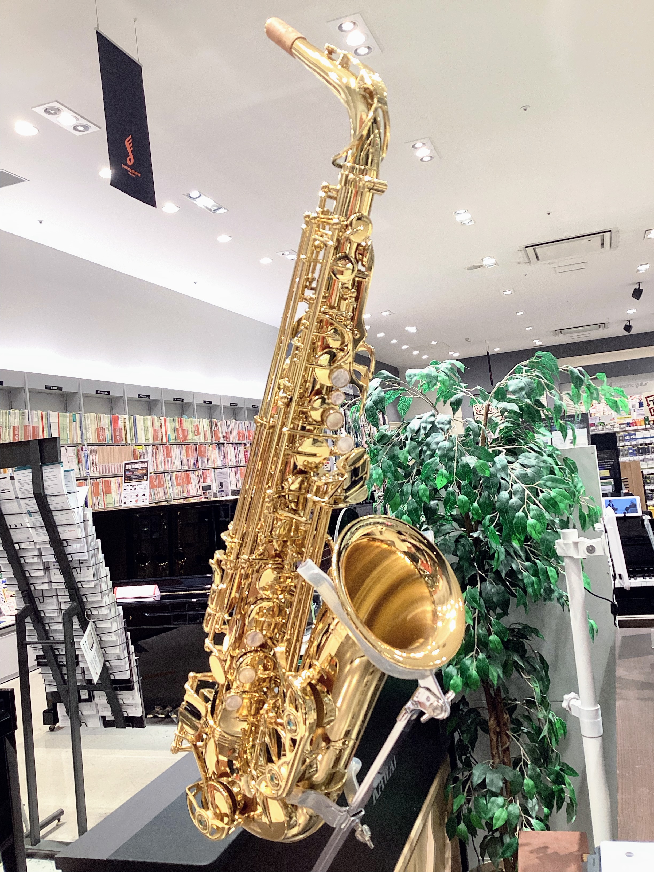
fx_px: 781
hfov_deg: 45.4
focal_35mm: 31
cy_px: 436
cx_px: 327
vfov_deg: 58.4
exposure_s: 1/50
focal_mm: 3.3
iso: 80
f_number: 2.4
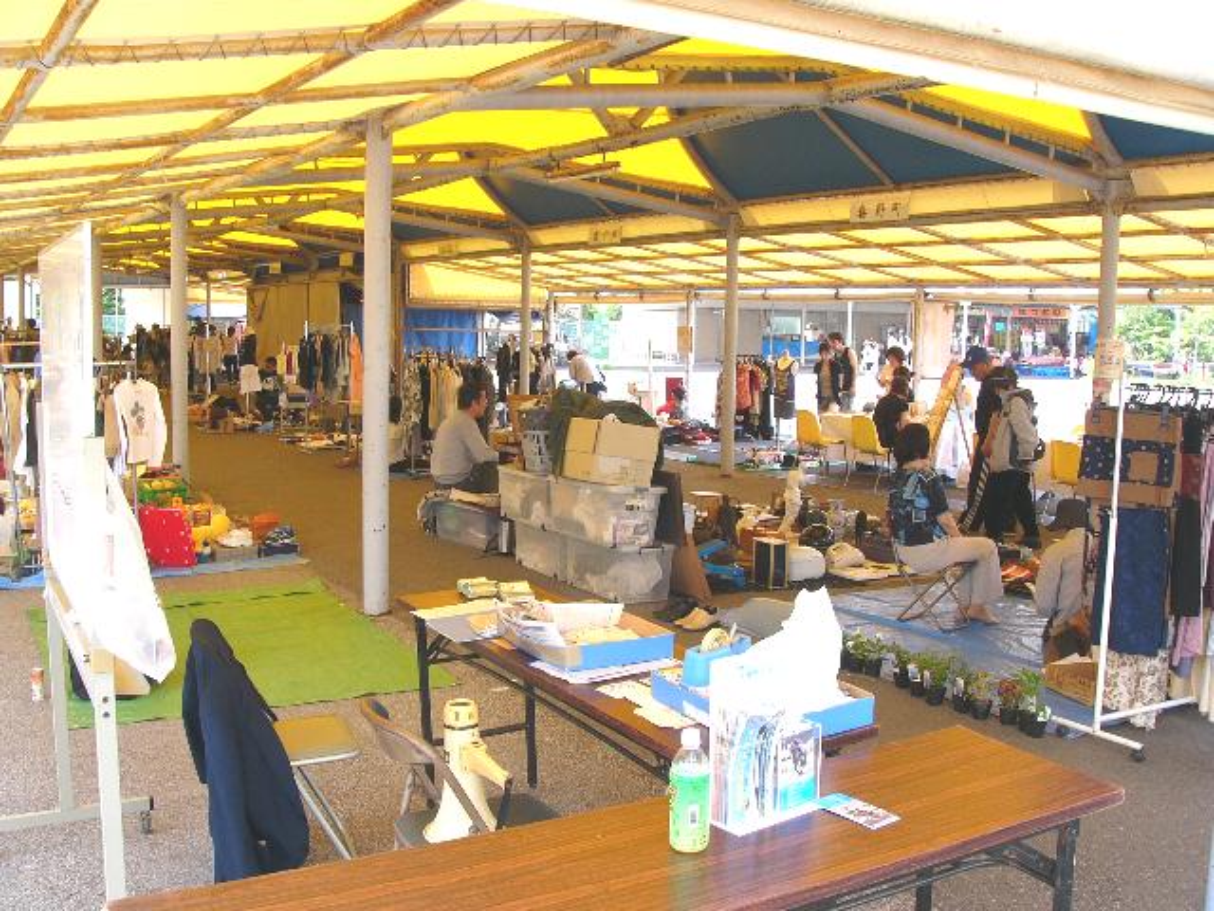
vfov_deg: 39.7
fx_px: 1263
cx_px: 607
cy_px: 456
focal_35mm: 36
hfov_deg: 51.4
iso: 50
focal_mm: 6
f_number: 2.8
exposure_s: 1/60
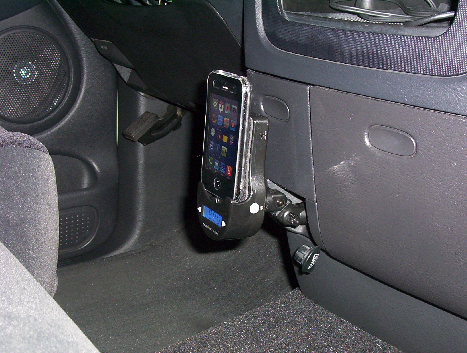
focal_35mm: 54
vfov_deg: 27.1
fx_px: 730
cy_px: 176
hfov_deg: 35.5
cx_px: 234
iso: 140
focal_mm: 7.1
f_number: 2.97
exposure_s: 1/69.5
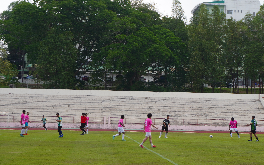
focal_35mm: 101
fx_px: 727
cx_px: 172
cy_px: 76
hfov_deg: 20.5
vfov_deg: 13.0
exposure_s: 1/125
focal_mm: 50
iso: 100
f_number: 9
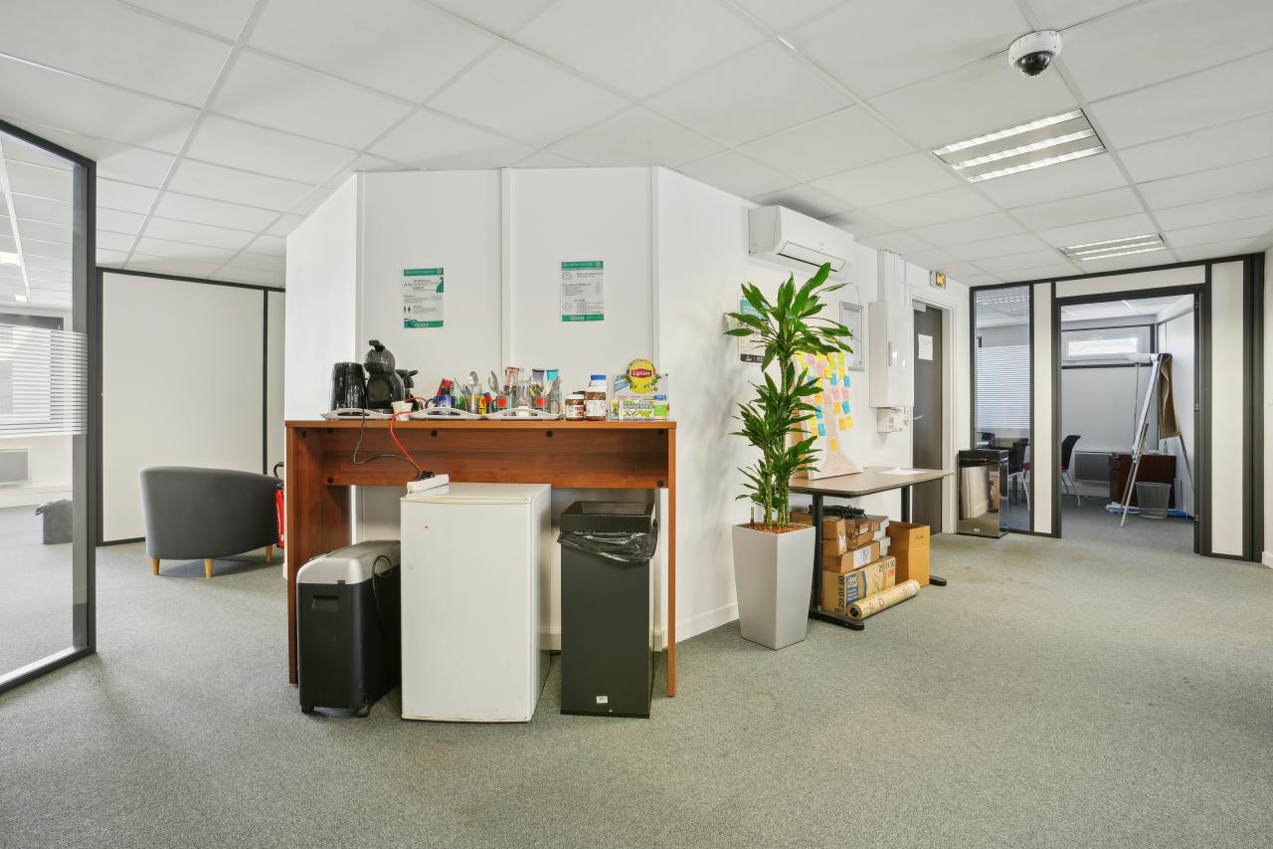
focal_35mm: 17
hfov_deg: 93.3
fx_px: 601
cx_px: 636
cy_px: 424
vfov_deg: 70.4
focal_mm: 17
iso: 200
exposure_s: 1/2
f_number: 11
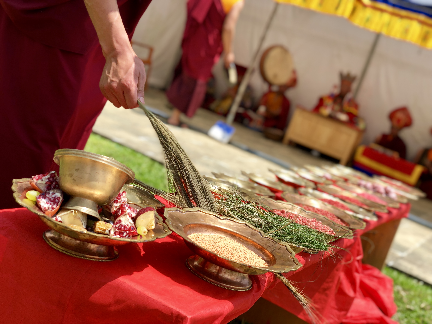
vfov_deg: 28.0
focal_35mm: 52
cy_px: 162
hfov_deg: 36.8
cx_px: 216
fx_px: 649
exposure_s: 1/615
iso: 16
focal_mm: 6
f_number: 2.4
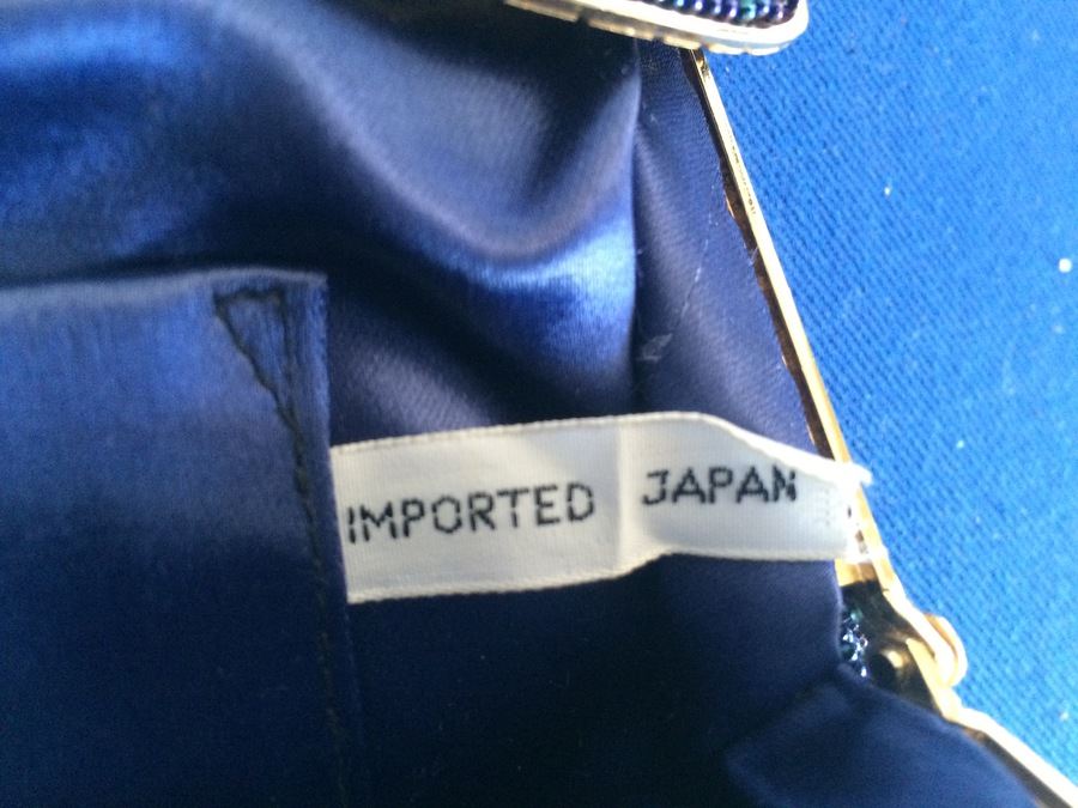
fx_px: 903
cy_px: 404
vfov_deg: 48.2
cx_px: 539
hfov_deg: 61.7
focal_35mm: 29
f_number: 2.2
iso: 250
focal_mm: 4.15
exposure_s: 1/20
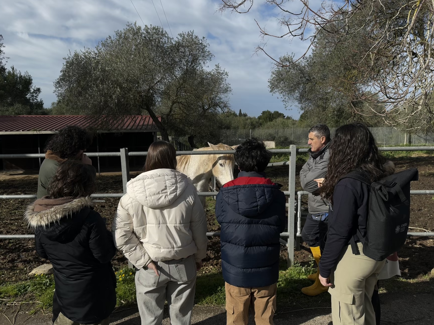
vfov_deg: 56.8
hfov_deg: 71.6
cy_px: 162
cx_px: 217
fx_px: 301
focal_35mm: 24
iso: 80
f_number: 1.78
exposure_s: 1/4310
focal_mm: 6.76
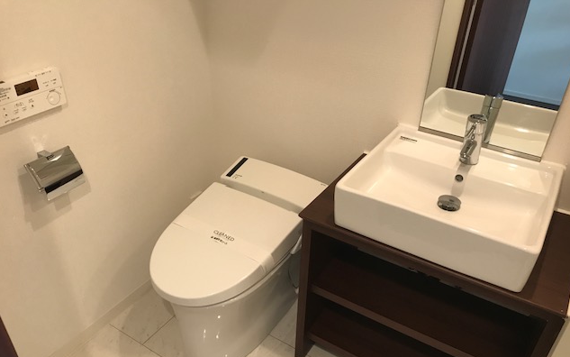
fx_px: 466
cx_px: 286
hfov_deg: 62.9
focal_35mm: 30
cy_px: 215
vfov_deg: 41.7
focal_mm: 3.99
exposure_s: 1/17
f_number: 1.8
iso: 40
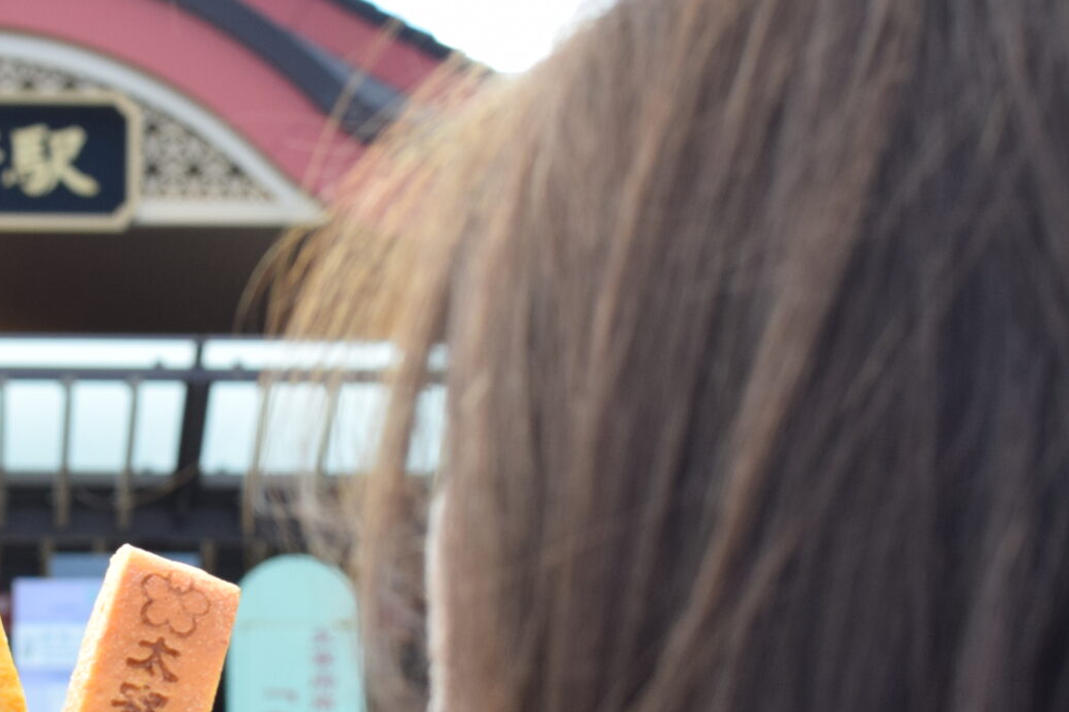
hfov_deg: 15.6
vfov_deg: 10.5
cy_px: 528
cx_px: 107
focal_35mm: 130
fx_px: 3867
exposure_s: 1/250
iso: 400
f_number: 8
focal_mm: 35
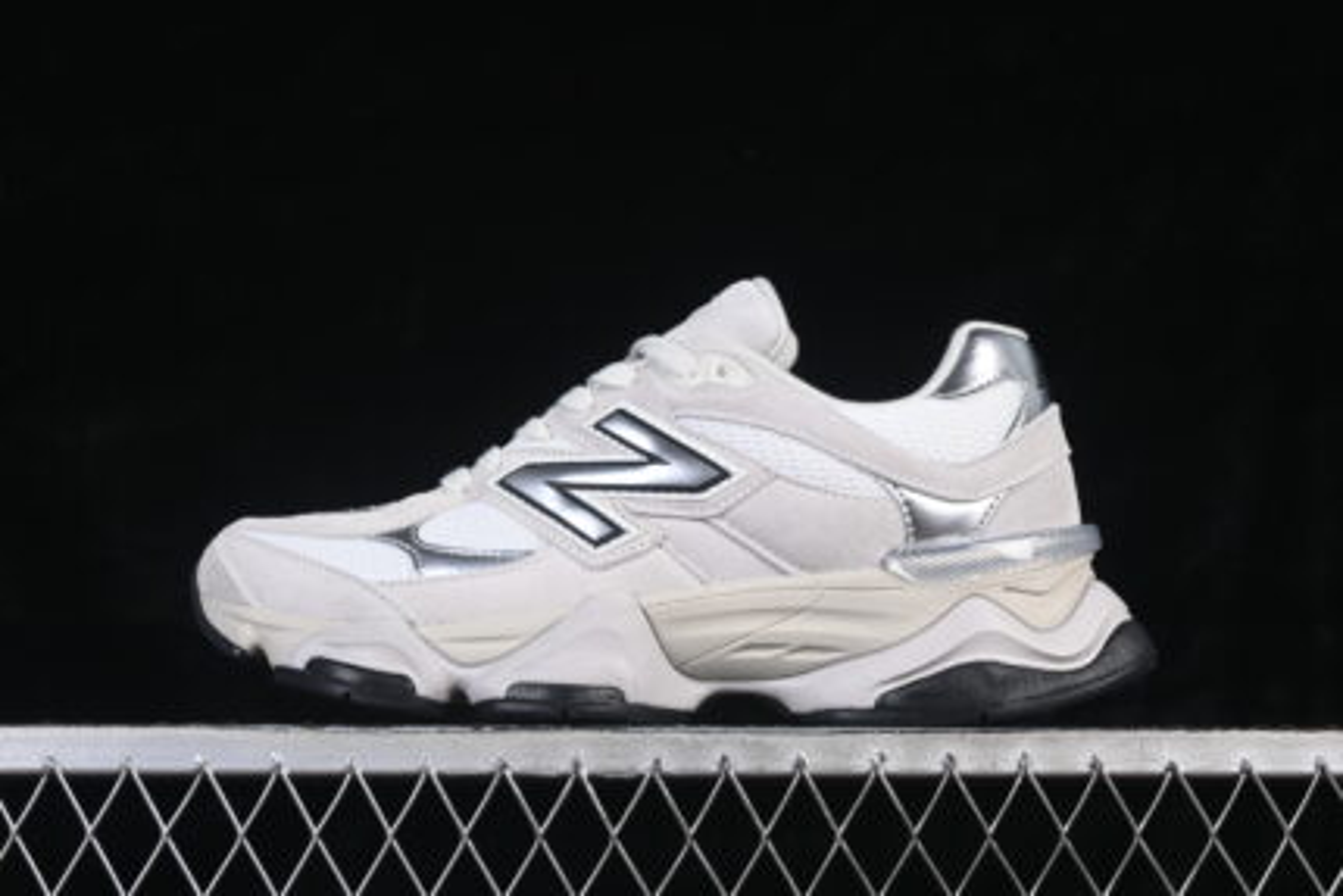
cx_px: 672
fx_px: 2799
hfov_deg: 27.0
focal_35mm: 75
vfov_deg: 18.2
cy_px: 448
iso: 160
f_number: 8
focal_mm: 50
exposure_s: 1/80
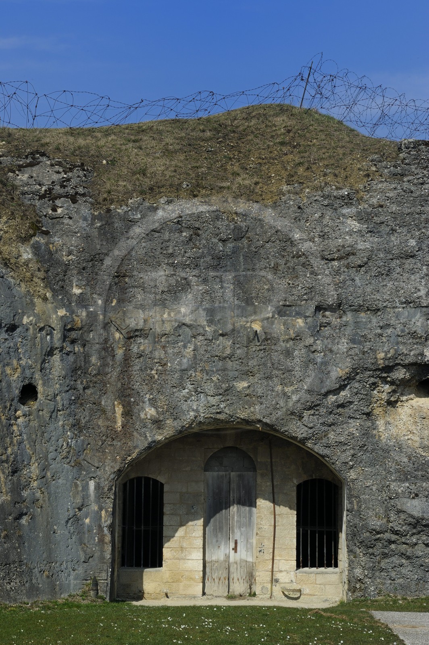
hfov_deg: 10.1
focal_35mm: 135
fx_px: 2417
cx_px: 214
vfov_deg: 15.2
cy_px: 322
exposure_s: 1/160
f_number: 18
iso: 200
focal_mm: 135
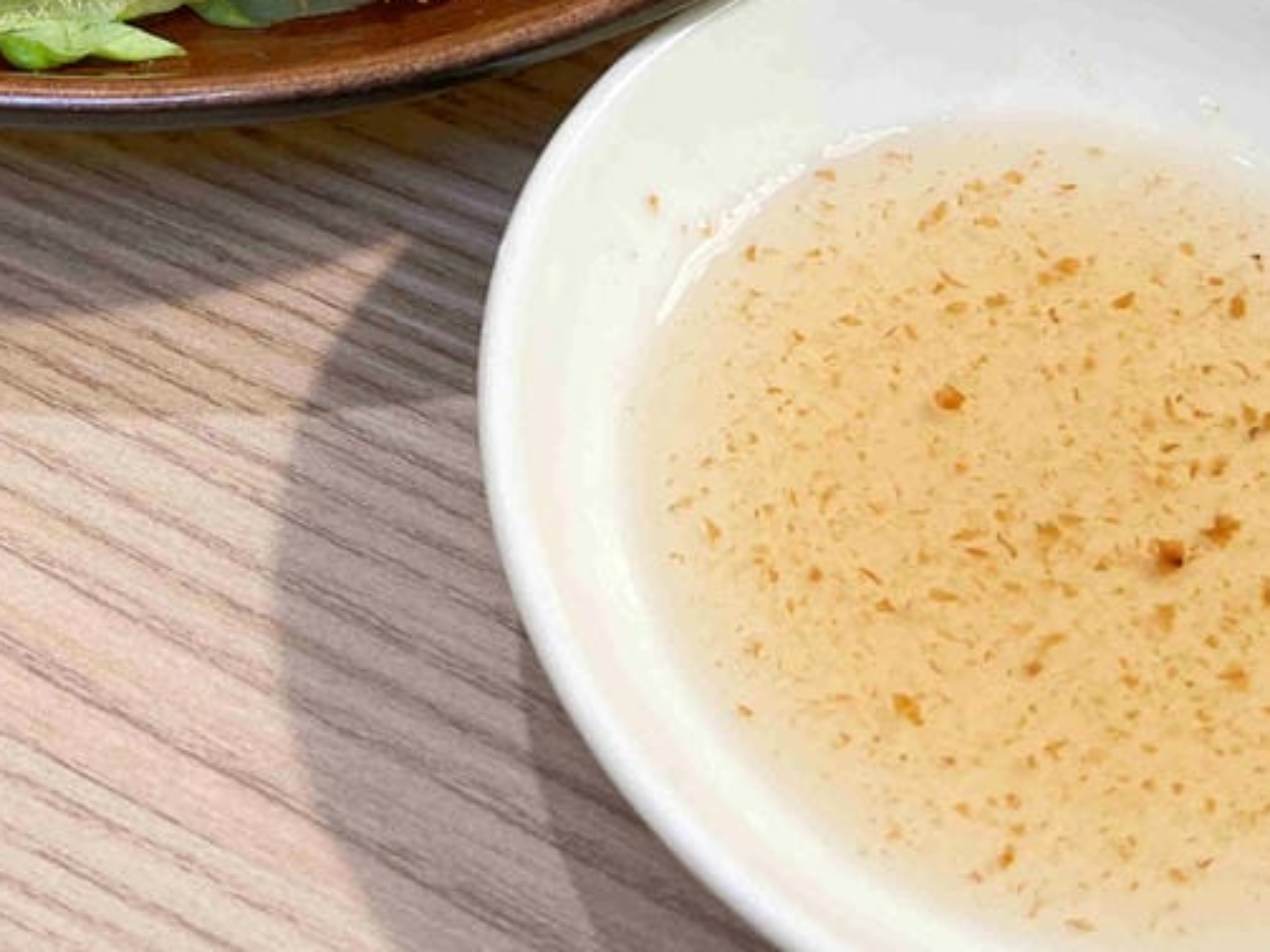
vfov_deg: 22.7
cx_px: 169
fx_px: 2274
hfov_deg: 30.1
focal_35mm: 62
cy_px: 8
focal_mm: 5.7
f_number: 1.5
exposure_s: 1/120
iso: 125
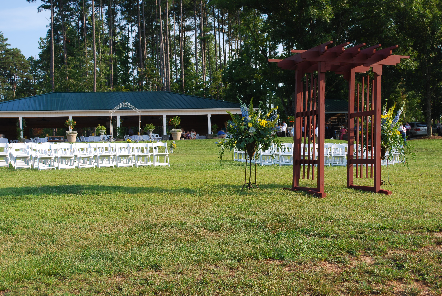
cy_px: 148
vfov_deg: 26.6
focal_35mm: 51
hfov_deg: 38.8
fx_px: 627
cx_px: 221
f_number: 6.3
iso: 100
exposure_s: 1/160
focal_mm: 34
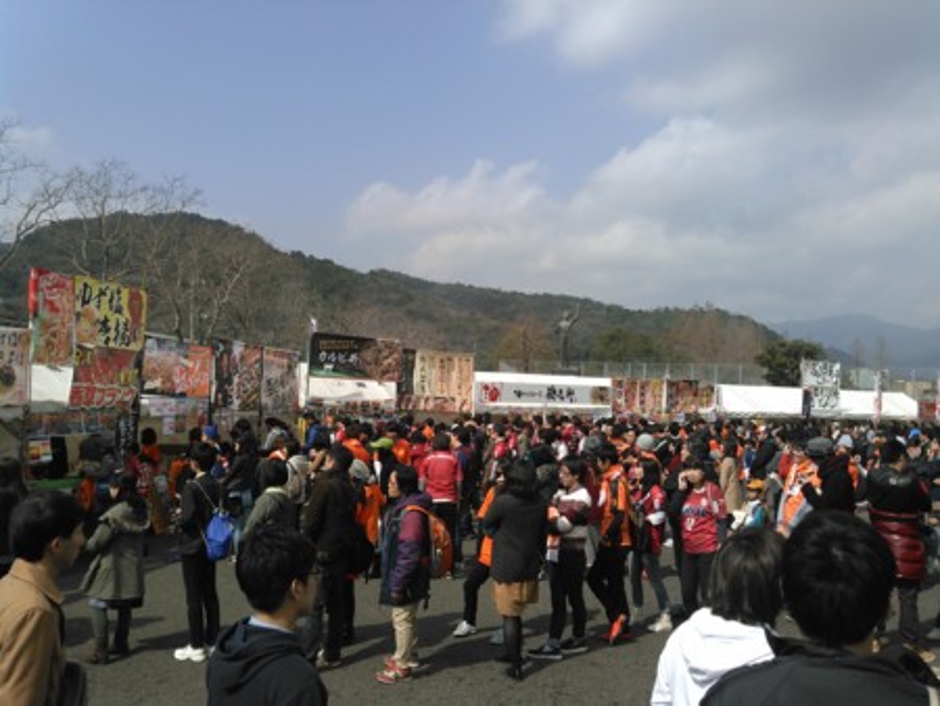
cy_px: 353
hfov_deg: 59.9
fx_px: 815
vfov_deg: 46.8
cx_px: 470
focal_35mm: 30
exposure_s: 1/1488
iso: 100
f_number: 2.4
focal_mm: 4
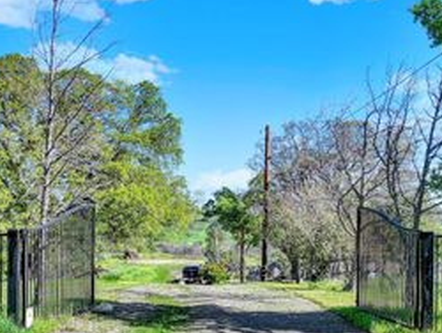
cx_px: 219
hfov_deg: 39.6
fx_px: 613
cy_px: 242
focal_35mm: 48
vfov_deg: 29.9
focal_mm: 12.3
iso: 100
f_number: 2.8
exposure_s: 1/1250
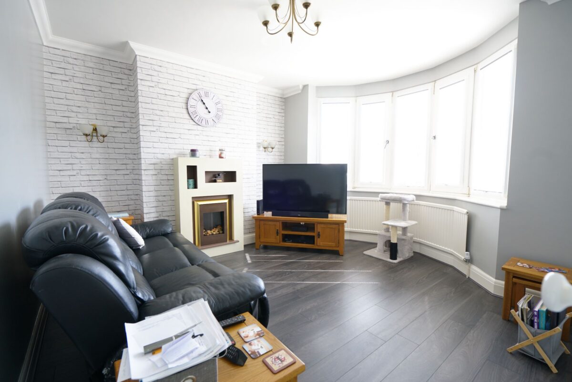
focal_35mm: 16
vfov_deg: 73.8
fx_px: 254
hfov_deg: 96.7
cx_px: 286
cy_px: 191
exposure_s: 1/40
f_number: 5
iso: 500
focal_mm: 16
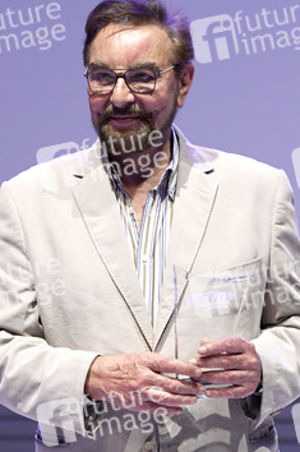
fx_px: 1417
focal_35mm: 113
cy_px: 225
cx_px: 139
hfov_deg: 12.1
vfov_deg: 18.1
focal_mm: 100
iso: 3200
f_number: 4
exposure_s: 1/125
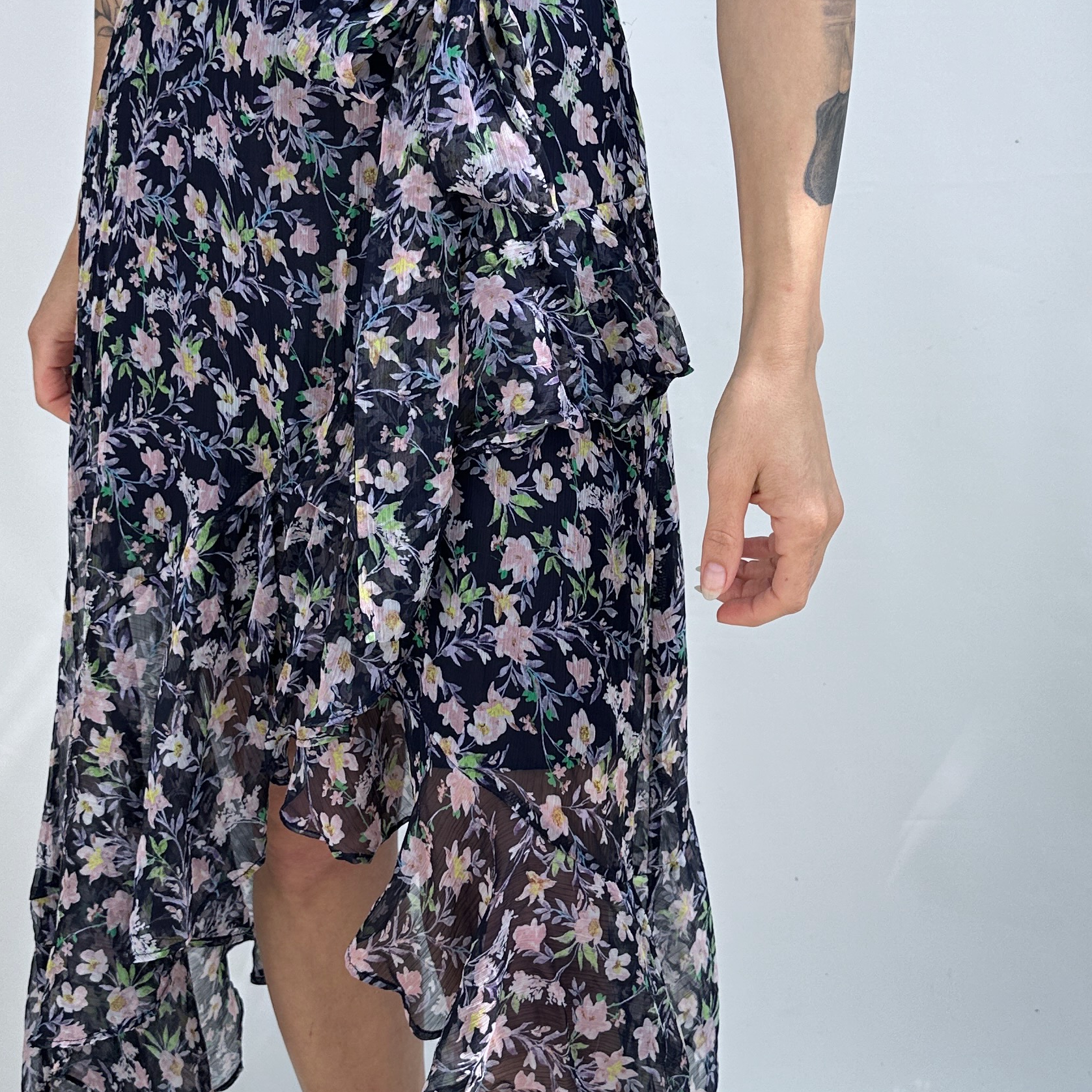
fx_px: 1820
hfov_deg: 33.4
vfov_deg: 33.2
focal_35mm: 51
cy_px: 380
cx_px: 571
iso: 80
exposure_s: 1/663
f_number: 1.78
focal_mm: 6.86
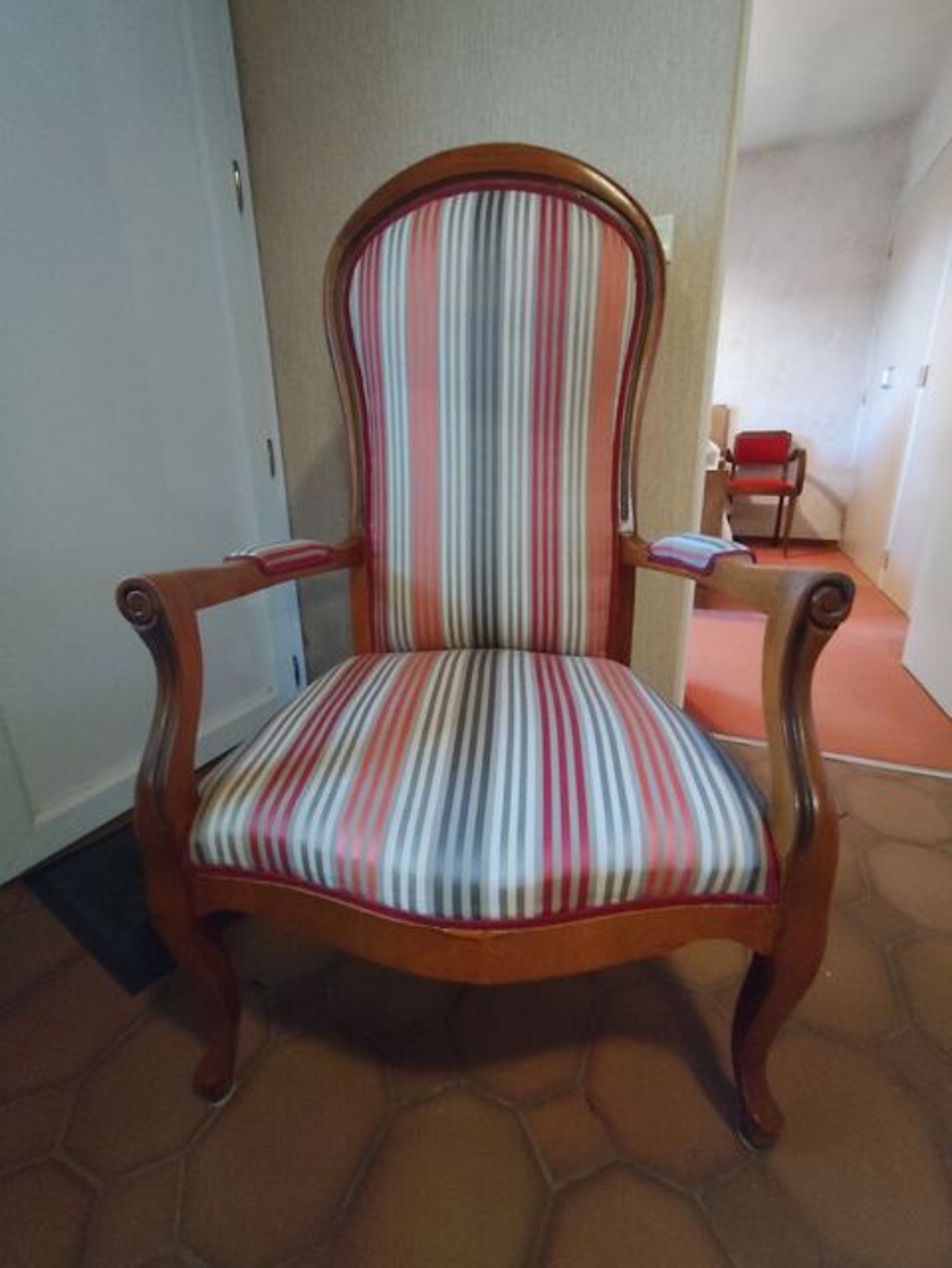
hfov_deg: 78.2
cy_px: 634
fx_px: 586
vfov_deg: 94.5
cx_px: 476
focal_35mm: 16
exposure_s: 1/25
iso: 1250
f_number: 2.2
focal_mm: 1.65
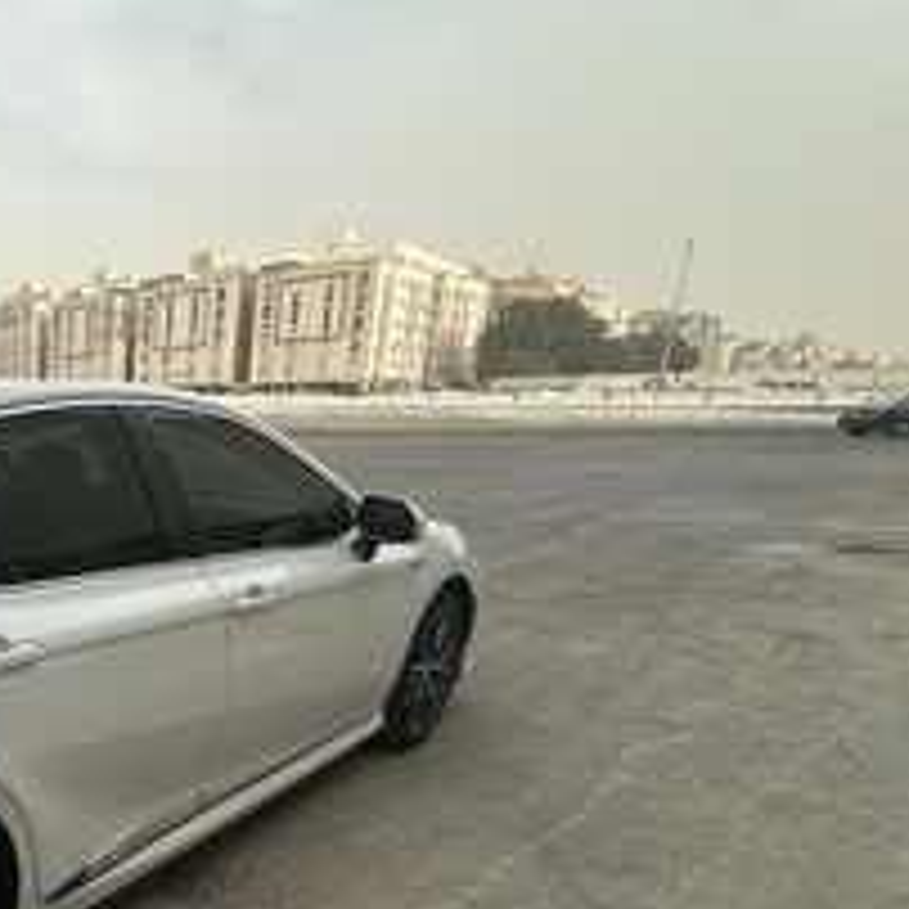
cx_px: -115
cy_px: 614
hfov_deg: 43.0
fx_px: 832
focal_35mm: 28
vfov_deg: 56.0
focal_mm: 2.22
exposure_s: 1/1014
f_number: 2.2
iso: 40
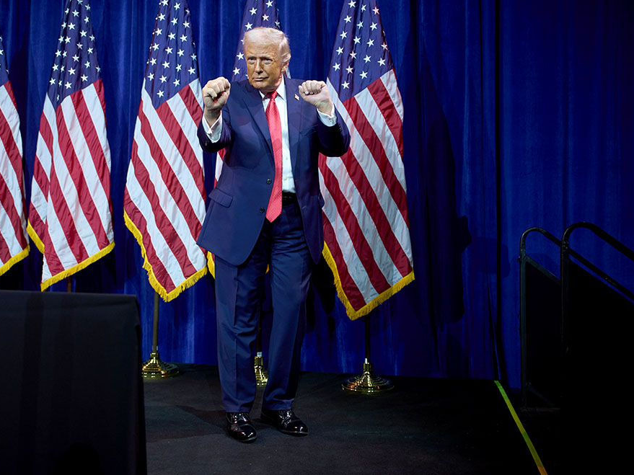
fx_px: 641
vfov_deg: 40.7
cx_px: 281
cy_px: 240
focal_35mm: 35
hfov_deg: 52.5
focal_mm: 32
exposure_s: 1/250
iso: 1000
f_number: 2.8
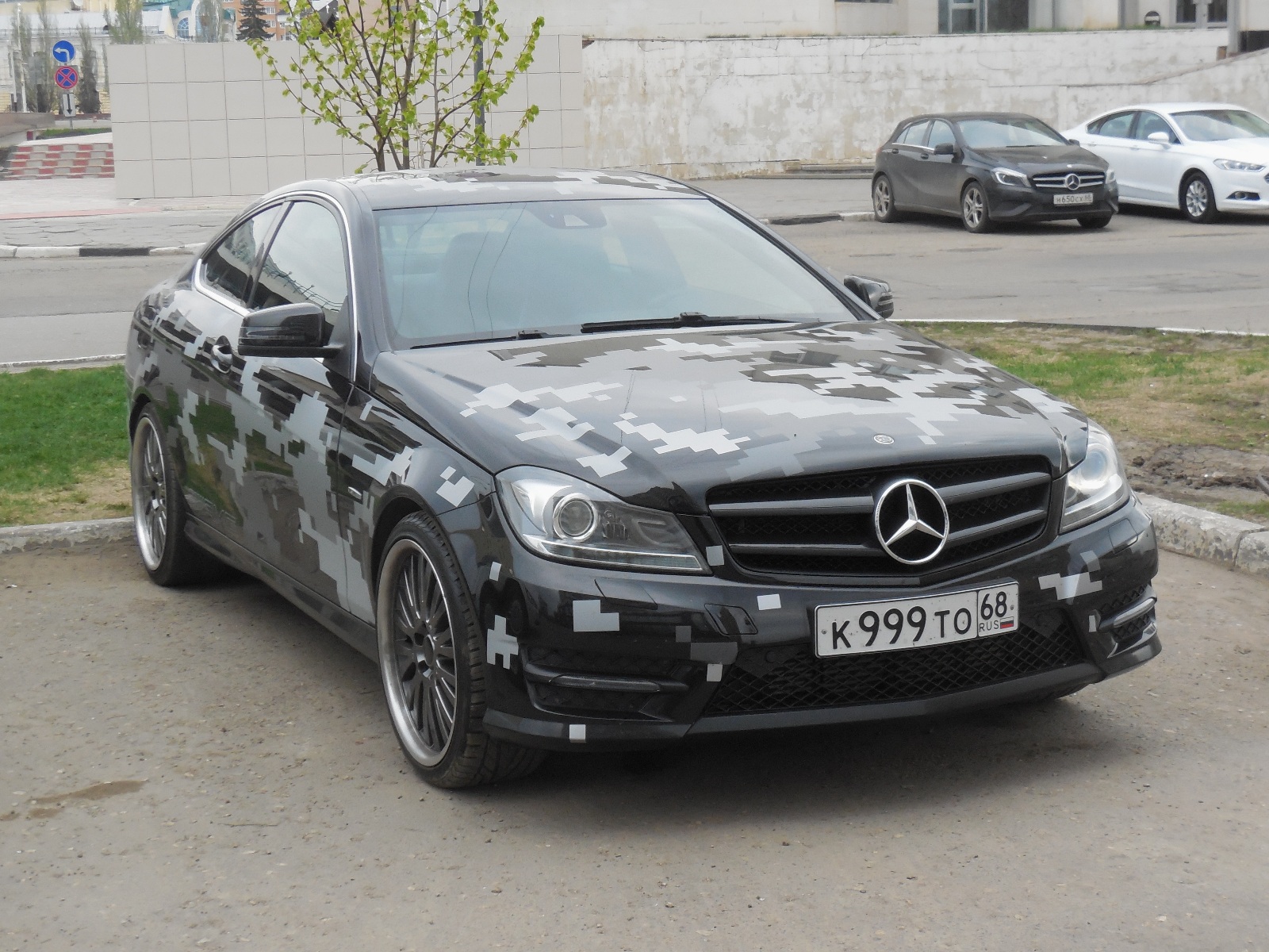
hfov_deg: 29.4
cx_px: 634
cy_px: 476
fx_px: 2420
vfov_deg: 22.3
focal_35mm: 66
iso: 400
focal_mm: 10.9
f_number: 4.2
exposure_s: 1/250
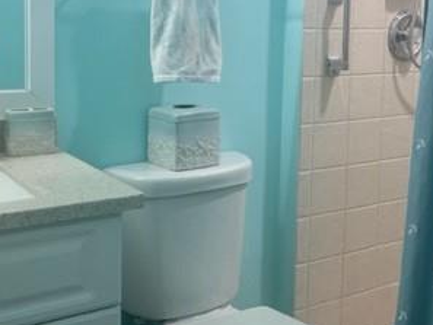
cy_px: 89
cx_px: 268
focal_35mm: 56
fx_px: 701
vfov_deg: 25.9
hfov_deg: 34.2
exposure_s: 1/60
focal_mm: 5.1
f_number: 1.6
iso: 80
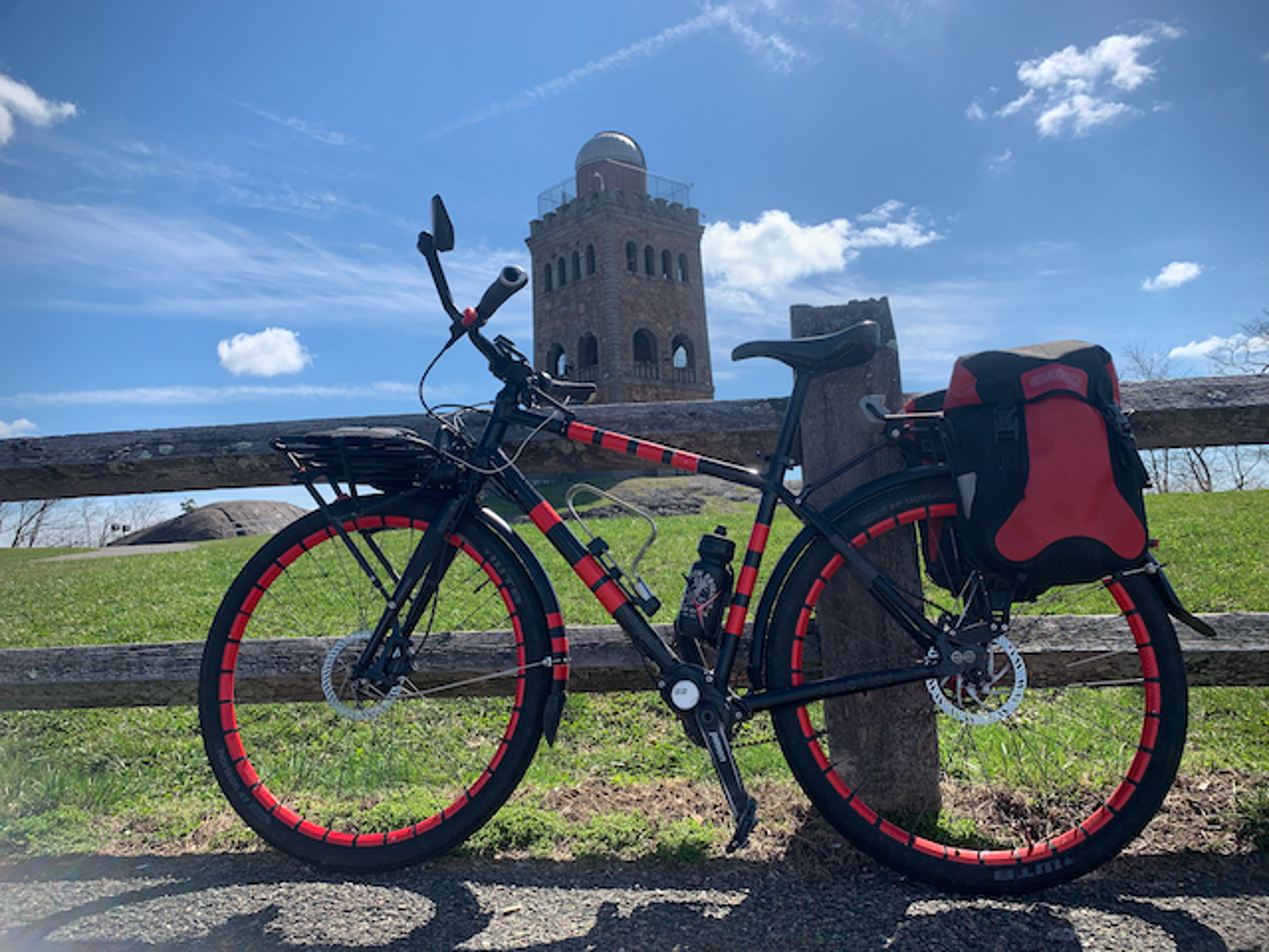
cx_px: 634
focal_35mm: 26
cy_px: 476
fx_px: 953
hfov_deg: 67.3
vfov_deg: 53.1
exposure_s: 1/2309
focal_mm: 4.25
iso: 25
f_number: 1.8
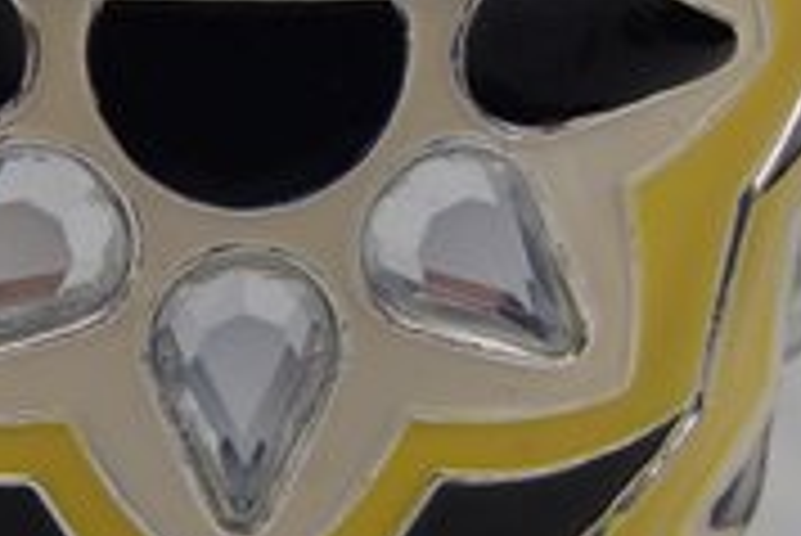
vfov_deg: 18.5
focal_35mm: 74
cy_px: 282
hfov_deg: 27.0
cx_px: 214
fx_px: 1648
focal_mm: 6.64
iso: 160
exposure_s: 1/160
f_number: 4.7
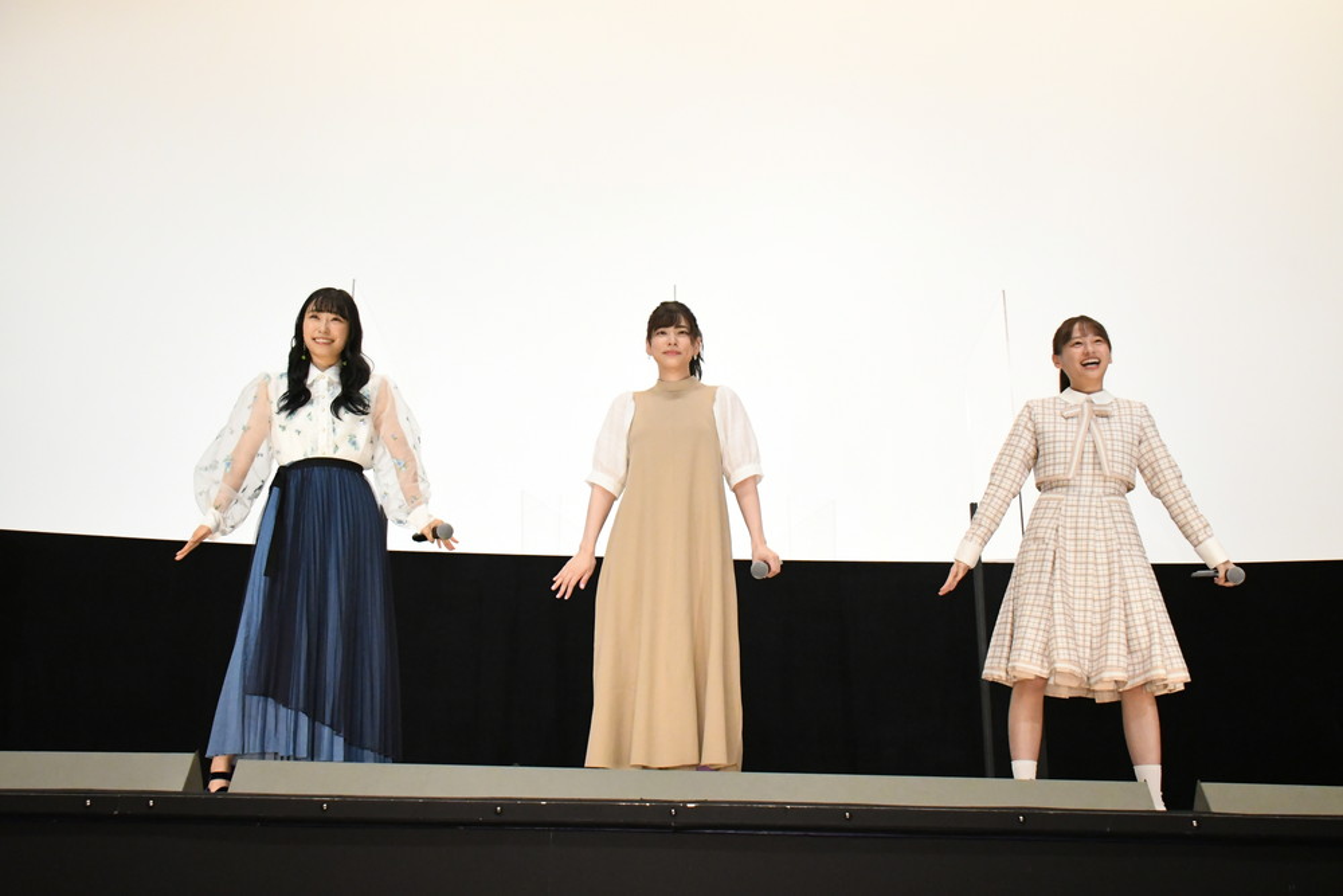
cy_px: 448
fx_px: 1455
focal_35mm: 39
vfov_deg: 34.2
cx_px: 672
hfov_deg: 49.5
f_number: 8
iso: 6400
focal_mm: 26
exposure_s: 1/200
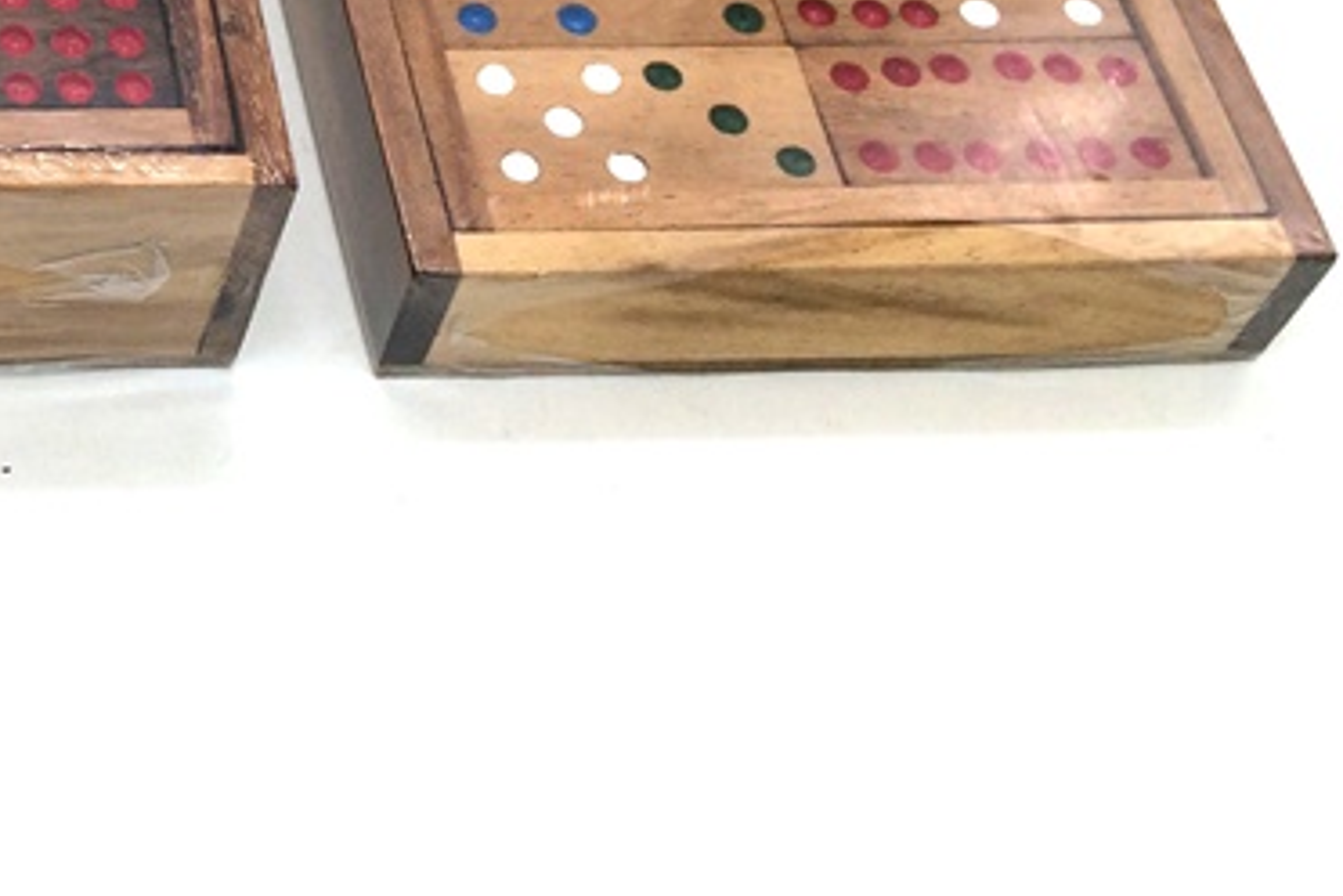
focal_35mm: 81
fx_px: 3022
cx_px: -375
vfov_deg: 16.2
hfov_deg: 22.5
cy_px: -155
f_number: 2.2
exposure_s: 1/456
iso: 32
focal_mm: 4.15
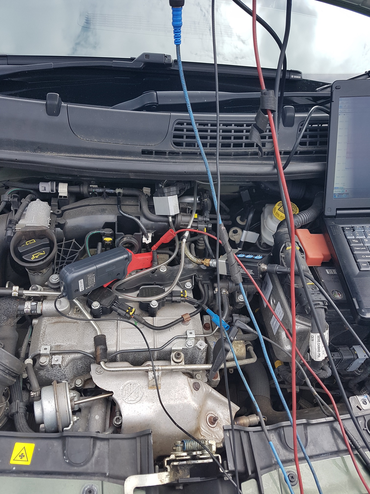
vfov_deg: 67.3
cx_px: 185
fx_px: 371
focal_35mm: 26
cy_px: 247
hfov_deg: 53.1
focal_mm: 4.2
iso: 50
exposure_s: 1/686
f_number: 1.7
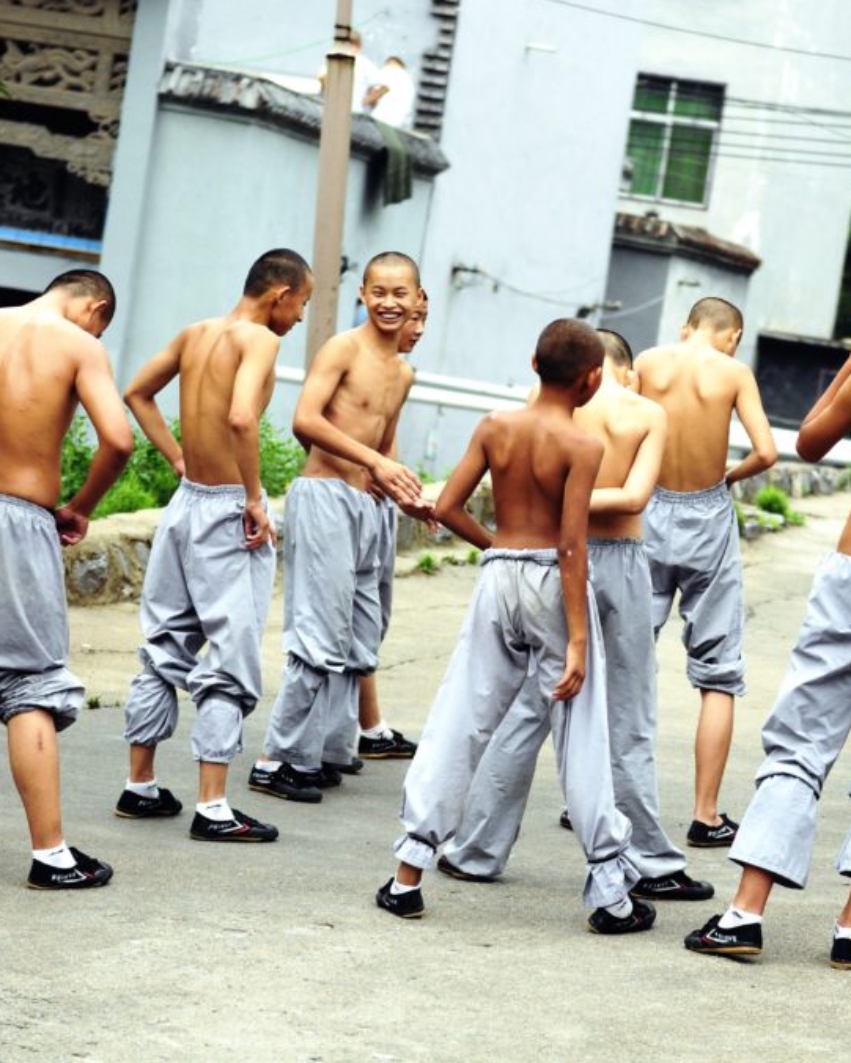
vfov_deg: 12.9
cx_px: 623
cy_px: 533
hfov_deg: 10.4
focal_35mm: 149
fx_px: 4690
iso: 400
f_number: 2.8
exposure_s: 1/640
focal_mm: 70
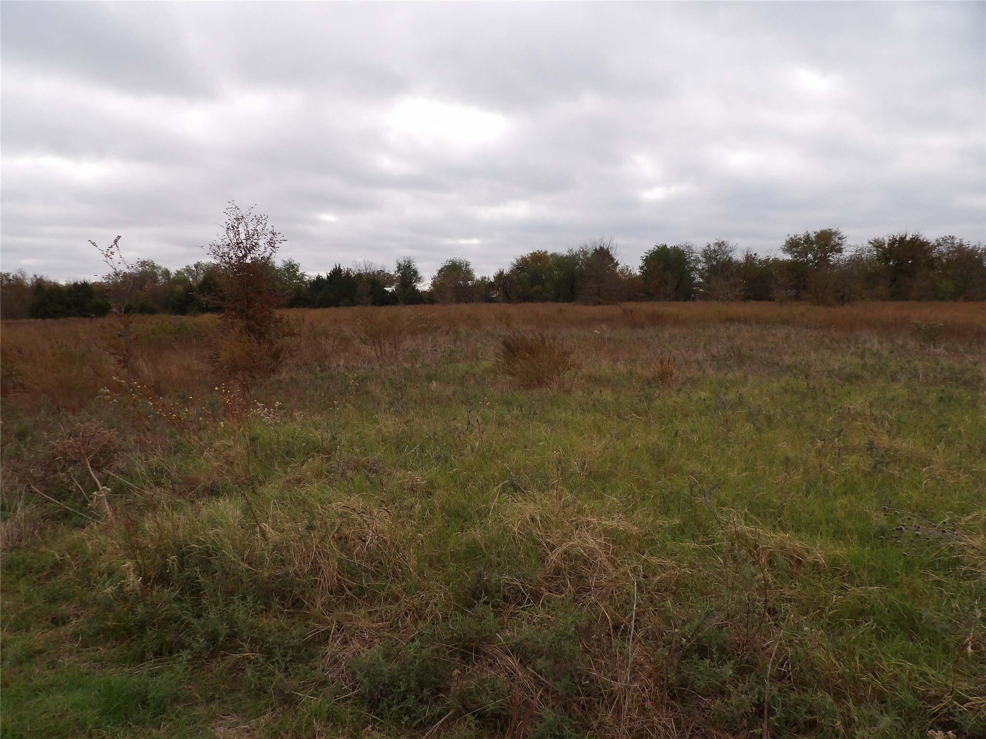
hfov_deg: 71.6
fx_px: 684
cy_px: 370
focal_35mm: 24
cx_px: 493
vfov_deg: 56.8
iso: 100
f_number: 3.2
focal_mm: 4.3
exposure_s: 1/716
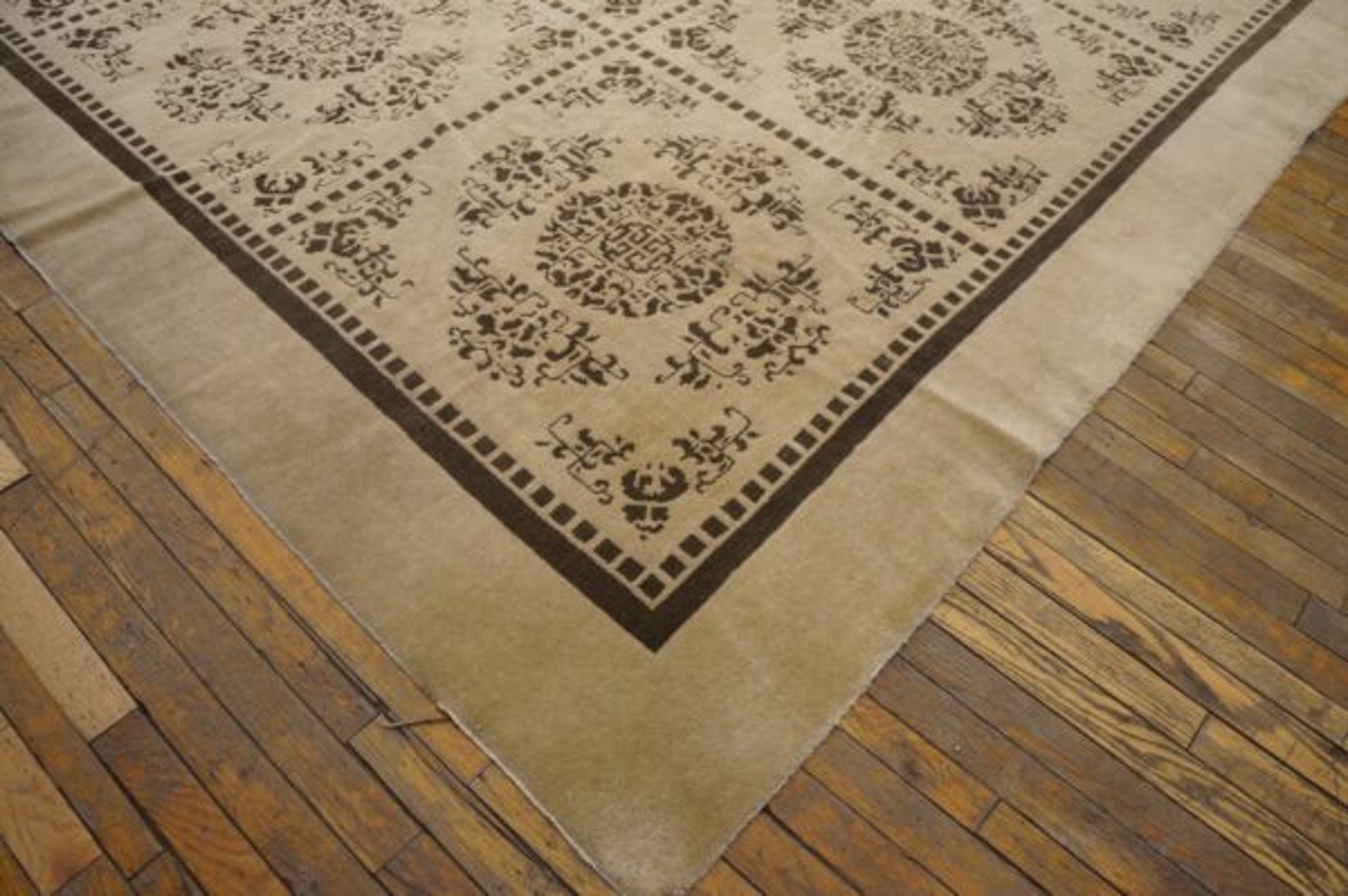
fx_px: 1010
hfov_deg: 67.4
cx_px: 674
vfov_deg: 47.9
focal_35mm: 27
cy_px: 448
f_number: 4
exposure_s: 1/60
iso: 640
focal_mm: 18
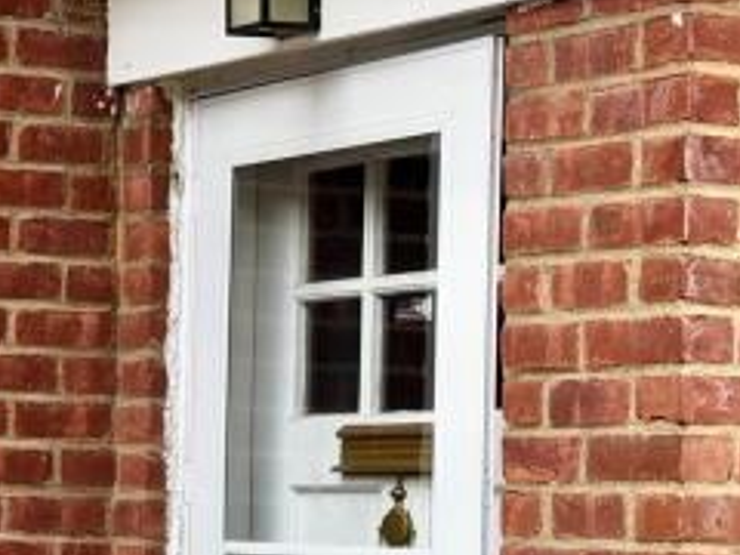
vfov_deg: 10.3
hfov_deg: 13.2
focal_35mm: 144
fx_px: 3078
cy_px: 376
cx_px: -210
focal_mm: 6.76
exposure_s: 1/474
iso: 64
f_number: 1.78
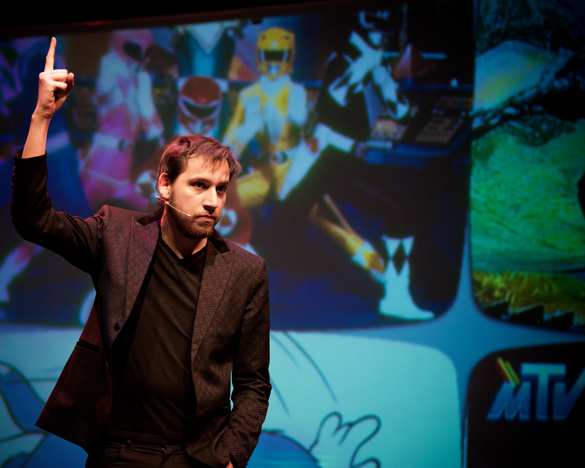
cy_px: 234
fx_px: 3324
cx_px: 243
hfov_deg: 10.1
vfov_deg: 8.1
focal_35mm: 192
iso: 1600
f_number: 3.5
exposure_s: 1/125
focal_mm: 170
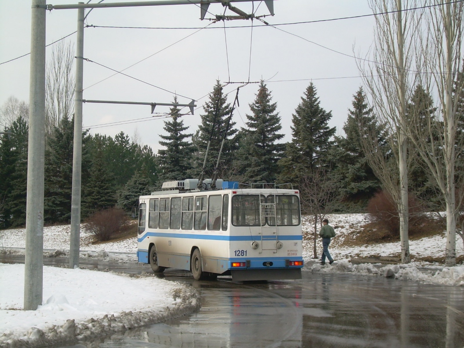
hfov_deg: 22.8
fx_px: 1153
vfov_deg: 17.2
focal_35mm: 86
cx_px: 232
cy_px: 174
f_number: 4.2
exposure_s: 1/193
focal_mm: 14.6
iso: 50
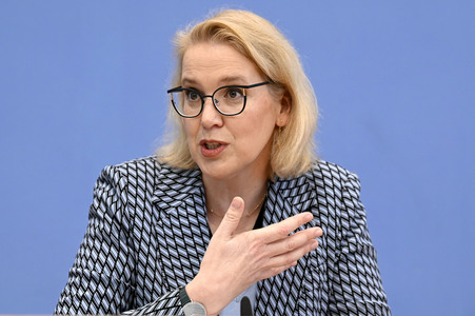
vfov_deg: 11.4
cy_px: 158
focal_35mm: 120
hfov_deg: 17.1
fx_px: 1582
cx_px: 238
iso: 3200
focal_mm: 120
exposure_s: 1/500
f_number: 5.6
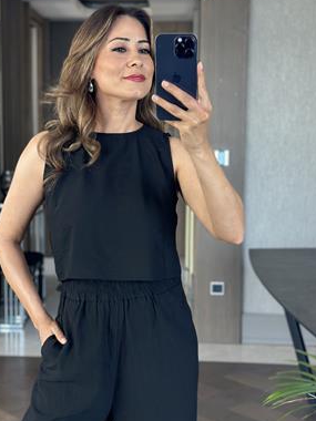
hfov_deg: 22.9
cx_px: 124
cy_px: 228
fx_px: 779
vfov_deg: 30.3
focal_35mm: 64
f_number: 1.78
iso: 125
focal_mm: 6.86
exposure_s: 1/97
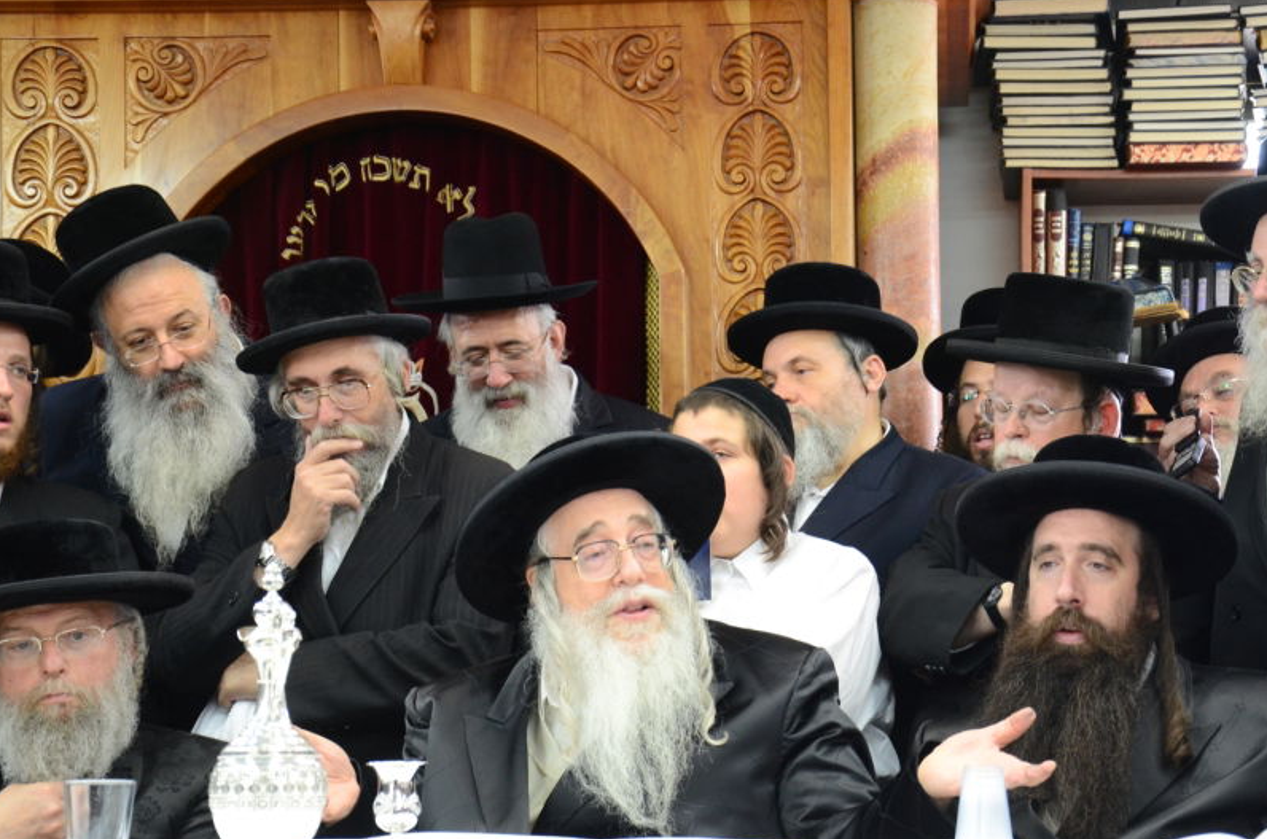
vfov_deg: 16.8
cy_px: 468
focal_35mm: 81
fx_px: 2844
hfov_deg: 25.1
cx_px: 775
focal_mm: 42
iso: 1000
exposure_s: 1/50
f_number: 5
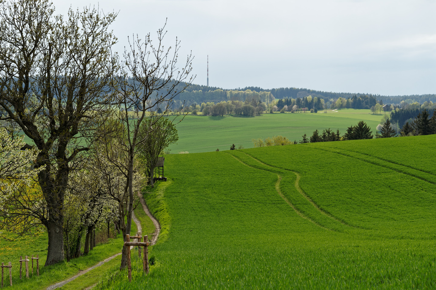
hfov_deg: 13.1
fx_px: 1896
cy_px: 145
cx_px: 218
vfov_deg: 8.8
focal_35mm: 157
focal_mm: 156.6
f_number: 11
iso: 400
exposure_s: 1/200
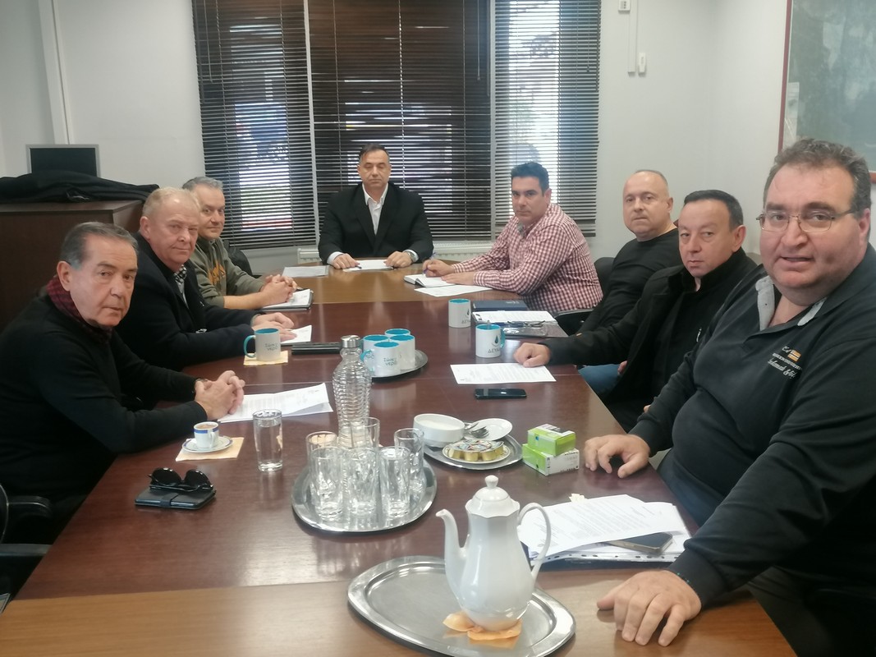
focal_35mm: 38
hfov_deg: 49.0
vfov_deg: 37.7
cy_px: 328
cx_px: 438
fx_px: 962
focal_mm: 4.75
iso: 160
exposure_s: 1/33.3
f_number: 1.8
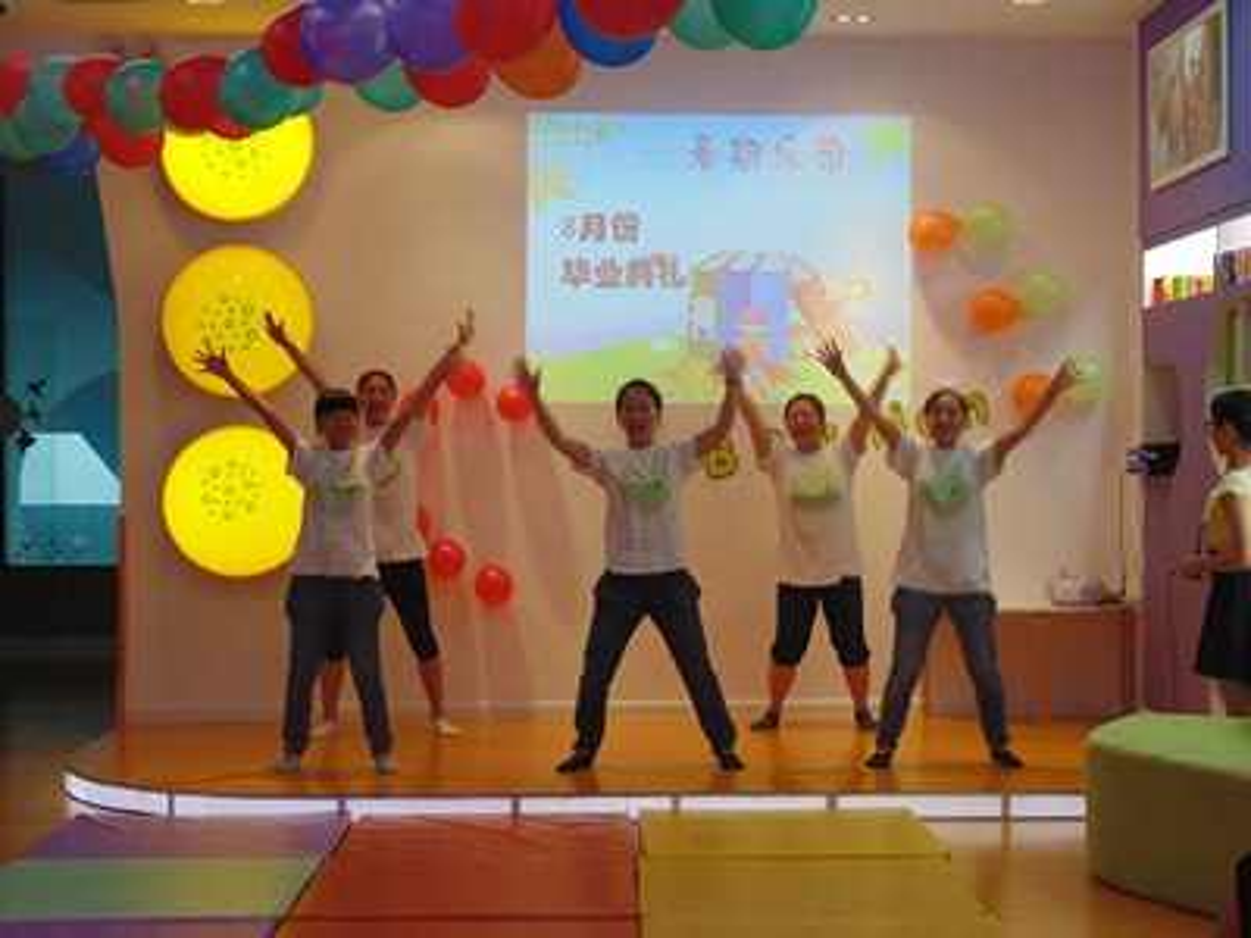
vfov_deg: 22.6
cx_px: 626
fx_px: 2349
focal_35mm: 65
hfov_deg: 29.8
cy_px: 469
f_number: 4.1
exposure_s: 1/30
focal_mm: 11.7
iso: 200
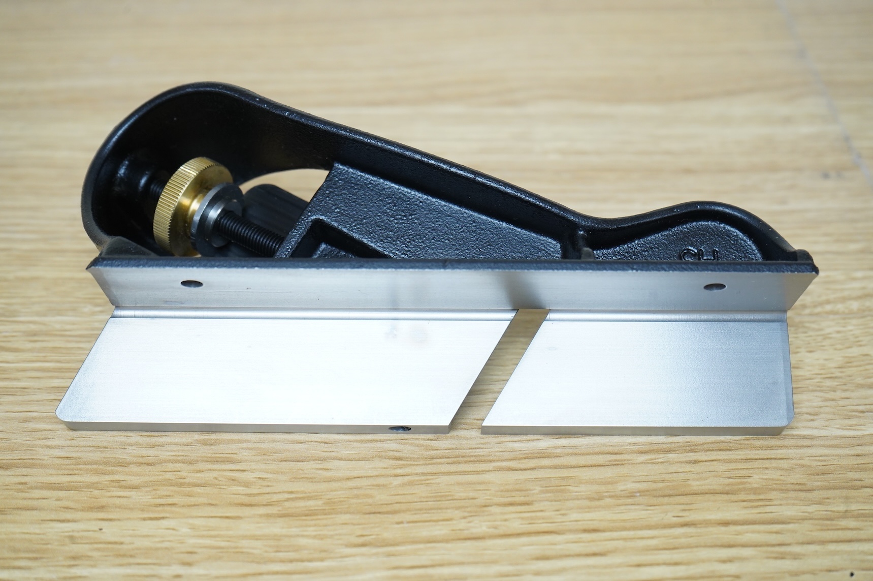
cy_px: 290
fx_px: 1333
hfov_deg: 36.3
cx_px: 436
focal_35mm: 55
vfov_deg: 24.6
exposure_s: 1/80
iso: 2500
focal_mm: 55
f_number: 8
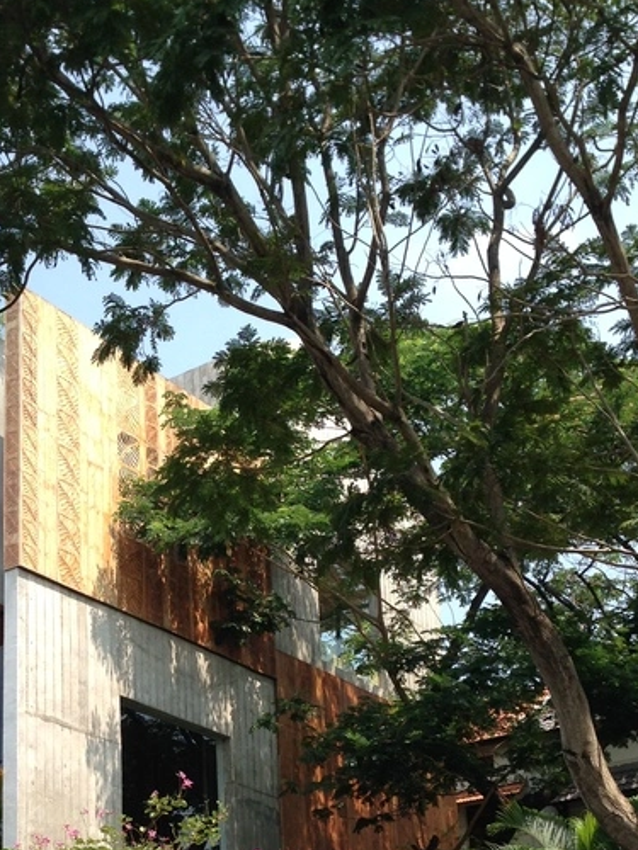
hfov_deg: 21.9
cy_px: 733
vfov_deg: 28.5
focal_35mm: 66
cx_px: 102
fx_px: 1622
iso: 50
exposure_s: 1/786
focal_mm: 4.12
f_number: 2.4
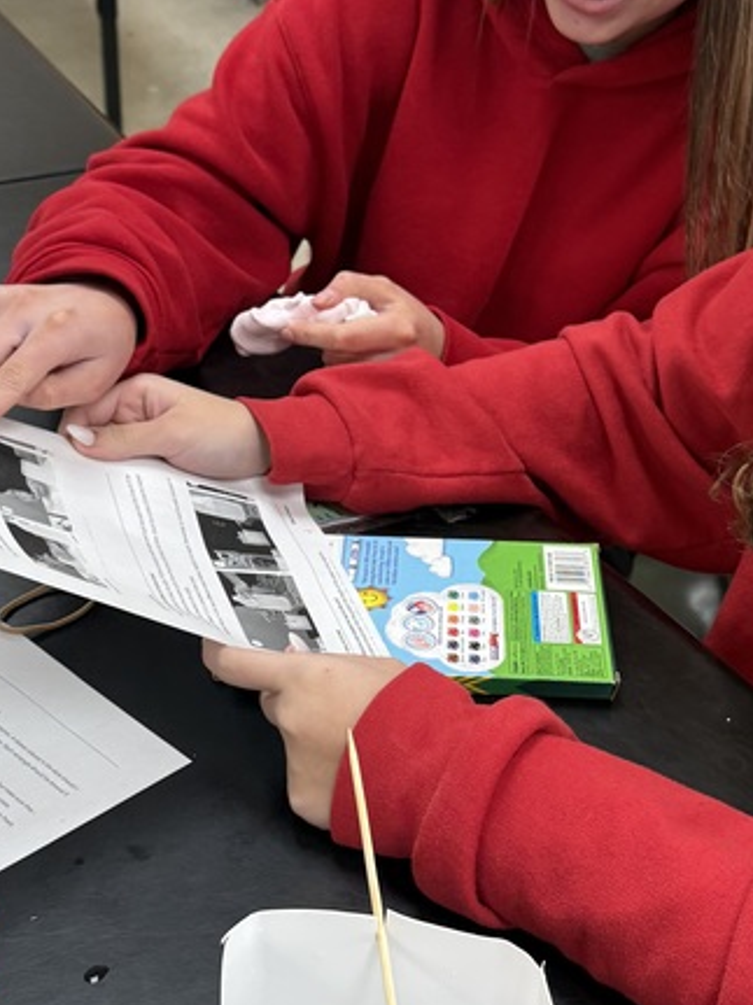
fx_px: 1654
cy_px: 518
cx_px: 382
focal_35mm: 57
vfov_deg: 33.8
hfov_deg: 25.6
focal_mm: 6.76
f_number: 1.78
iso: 200
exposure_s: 1/120
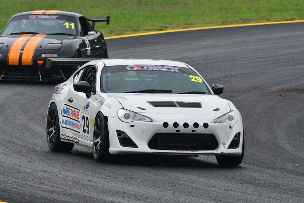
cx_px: 152
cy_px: 102
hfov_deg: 3.4
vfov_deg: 2.3
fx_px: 5068
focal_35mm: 600
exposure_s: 1/640
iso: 1000
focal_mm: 400
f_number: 11
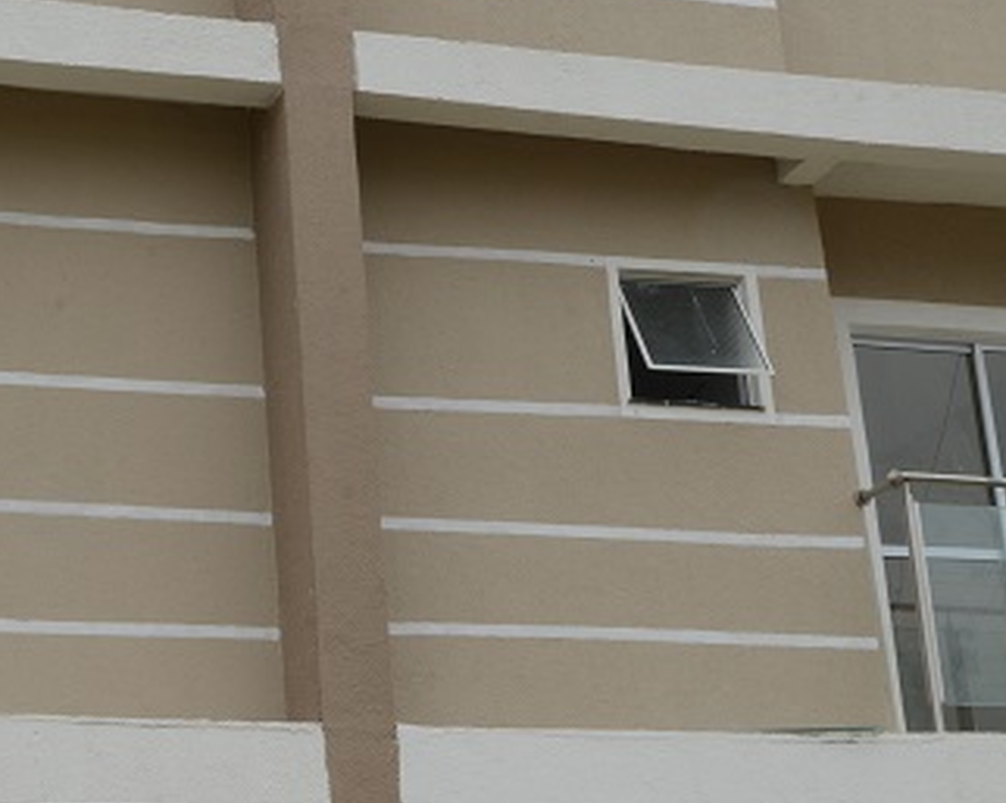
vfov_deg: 18.1
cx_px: 109
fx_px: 2499
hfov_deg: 22.2
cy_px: 606
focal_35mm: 84
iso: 160
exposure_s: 1/60
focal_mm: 24
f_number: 18
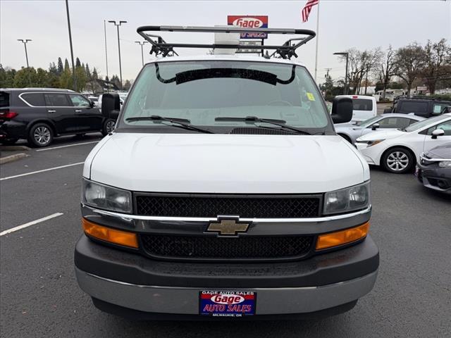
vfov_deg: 56.8
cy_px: 169
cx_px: 226
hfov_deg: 71.6
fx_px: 313
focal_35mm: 24
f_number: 1.78
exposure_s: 1/1075
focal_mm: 6.76
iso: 80
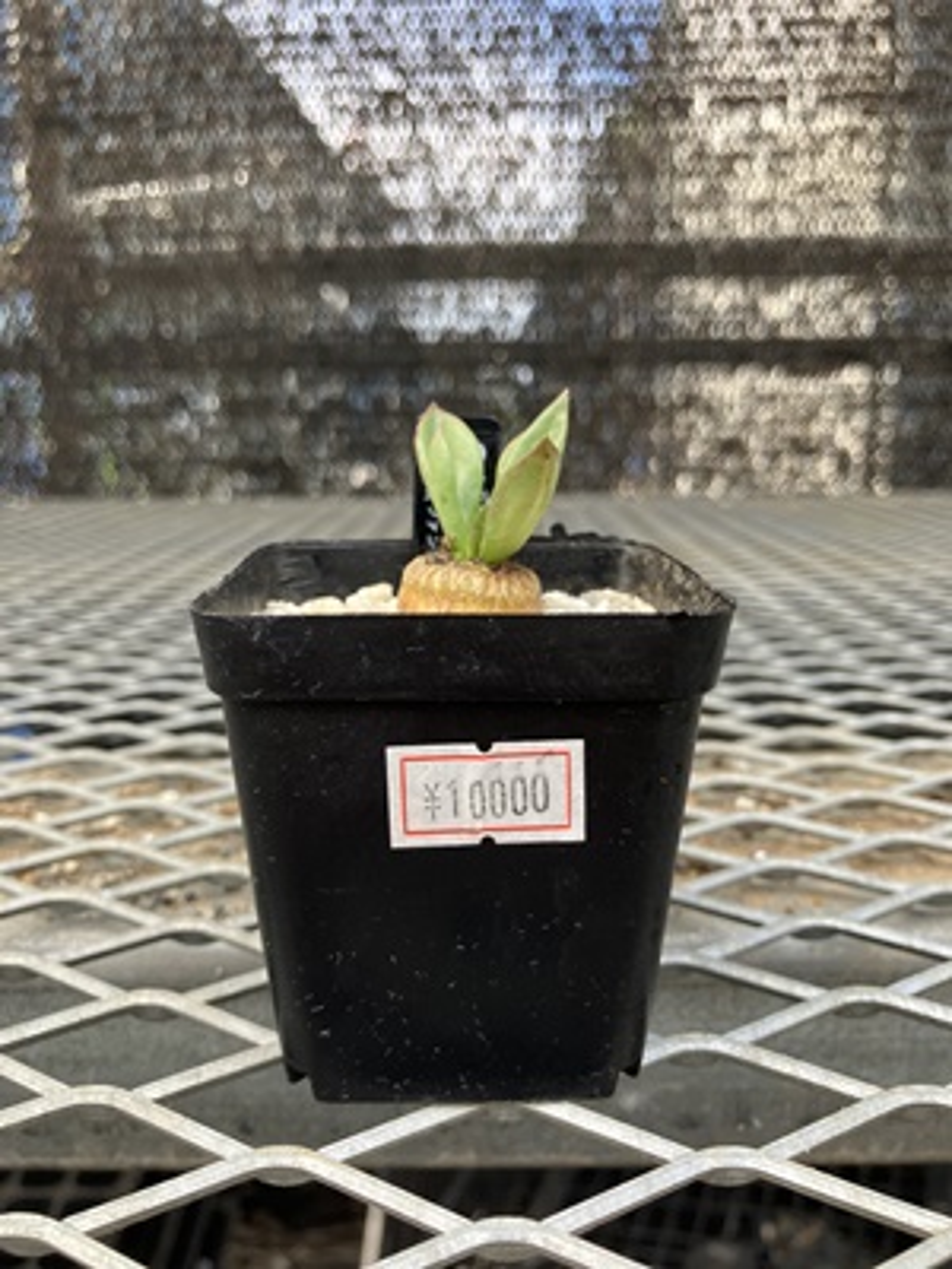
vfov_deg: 63.4
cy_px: 634
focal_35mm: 28
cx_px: 476
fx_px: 1027
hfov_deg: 49.7
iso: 50
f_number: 1.8
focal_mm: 3.99
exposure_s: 1/121
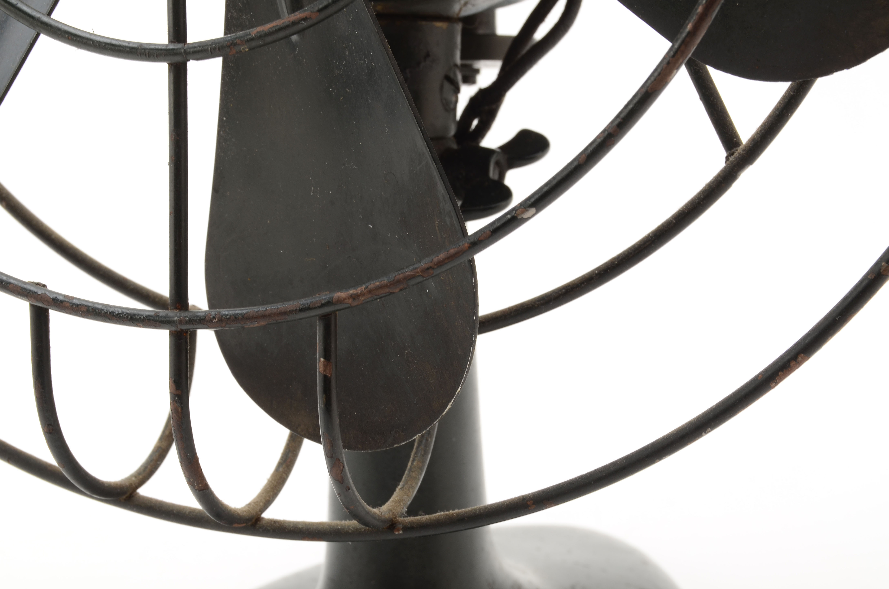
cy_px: 294
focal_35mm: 82
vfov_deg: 16.5
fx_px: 2033
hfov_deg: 24.7
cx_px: 444
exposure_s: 1/160
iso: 100
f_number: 18
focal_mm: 55
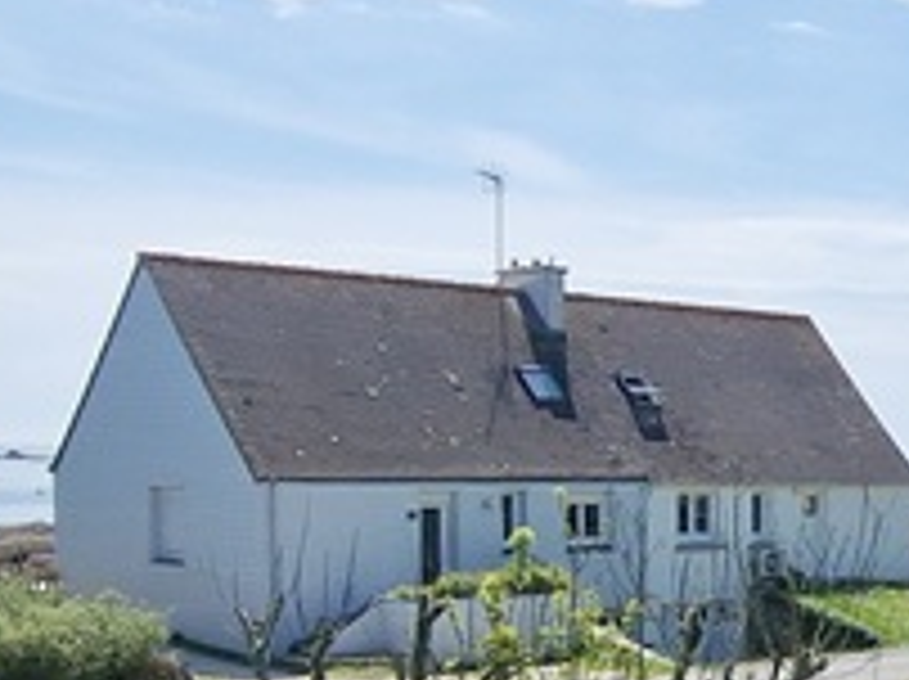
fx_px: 1731
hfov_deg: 26.3
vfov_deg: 21.8
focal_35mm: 66
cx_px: 1084
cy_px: 599
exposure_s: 1/2744
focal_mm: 2.2
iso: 50
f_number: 2.2
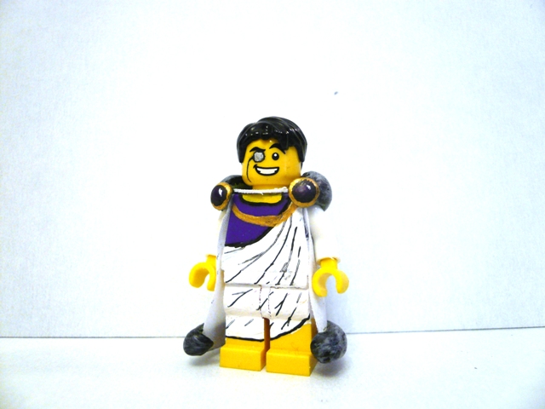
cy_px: 204
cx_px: 272
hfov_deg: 63.4
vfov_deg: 49.7
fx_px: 441
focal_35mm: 28
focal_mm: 4.6
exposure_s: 1/15
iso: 200
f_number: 2.8
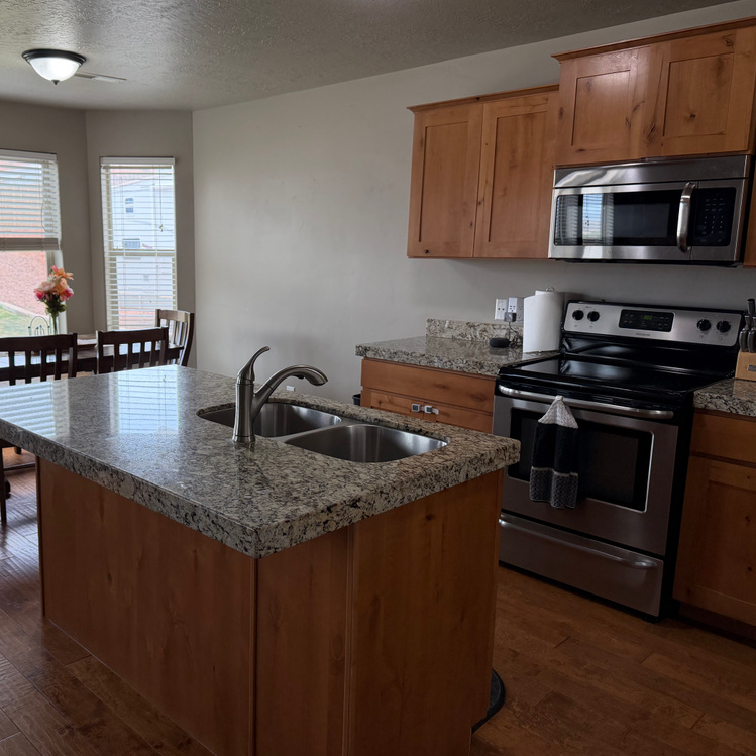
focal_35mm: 29
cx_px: 267
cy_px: 373
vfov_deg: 55.6
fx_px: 717
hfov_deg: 54.8
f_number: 1.78
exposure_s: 1/176
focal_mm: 6.76
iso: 200
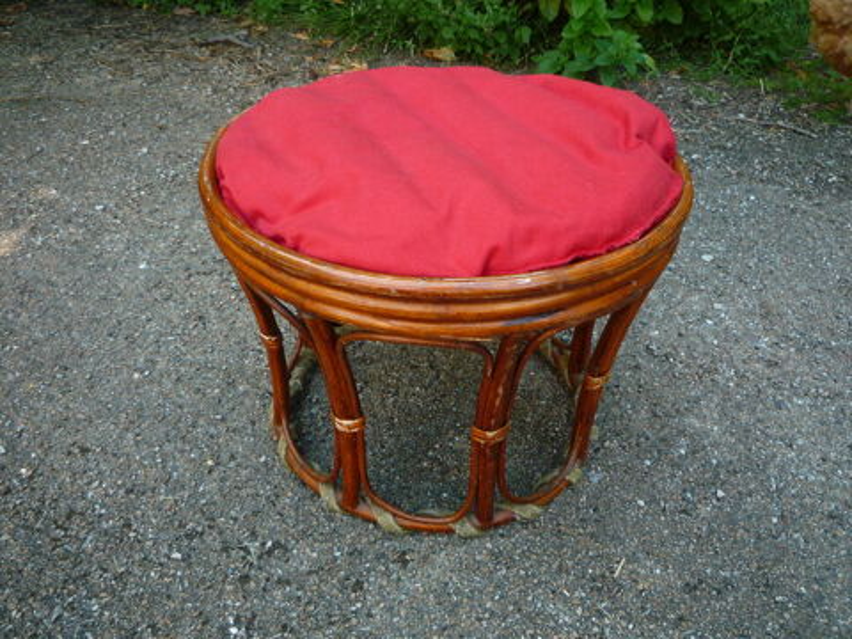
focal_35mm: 30
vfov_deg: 46.8
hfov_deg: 60.0
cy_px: 320
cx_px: 426
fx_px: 738
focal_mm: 5.2
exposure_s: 1/40
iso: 100
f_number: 3.3
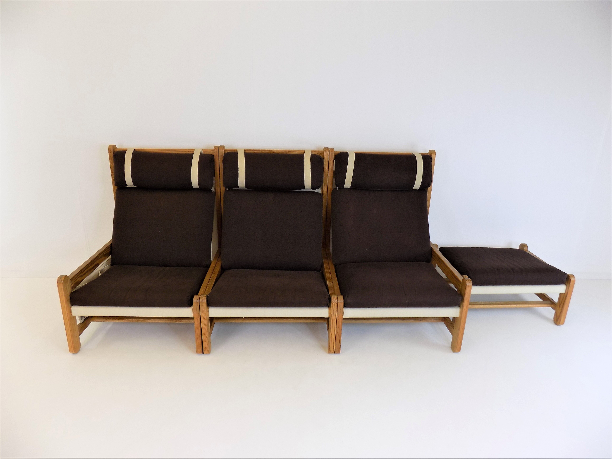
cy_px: 230
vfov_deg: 58.9
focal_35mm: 23
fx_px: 407
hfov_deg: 73.9
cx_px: 306
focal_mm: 4
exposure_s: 1/30
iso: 125
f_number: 3.1
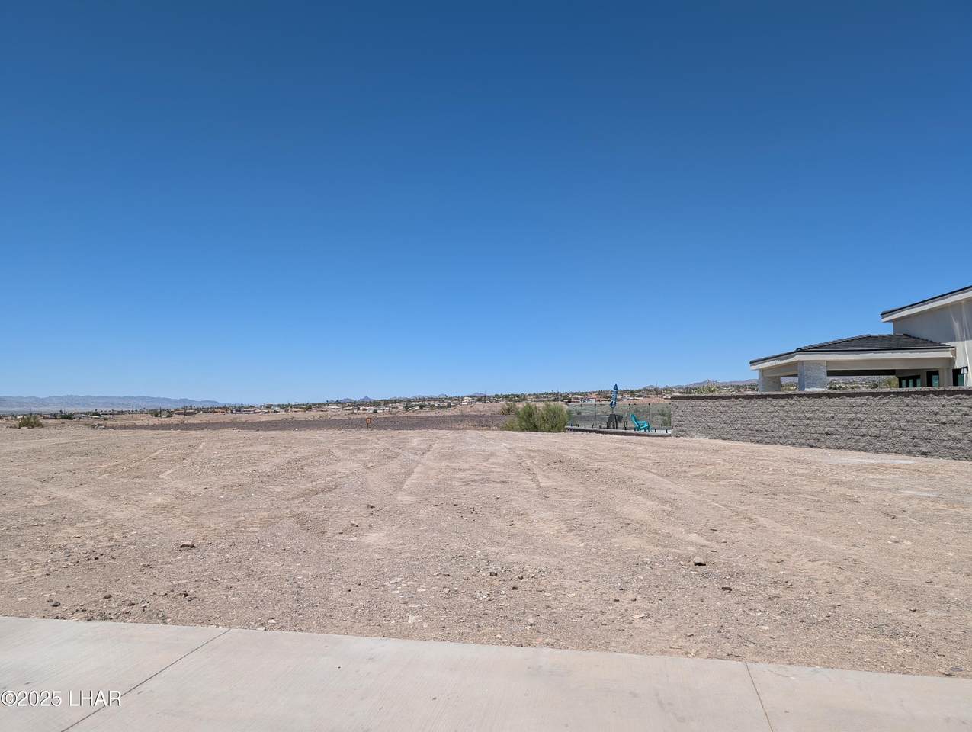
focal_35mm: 24
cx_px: 486
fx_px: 675
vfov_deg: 56.9
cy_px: 366
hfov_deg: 71.5
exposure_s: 1/1603
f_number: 1.68
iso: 24
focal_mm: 6.9
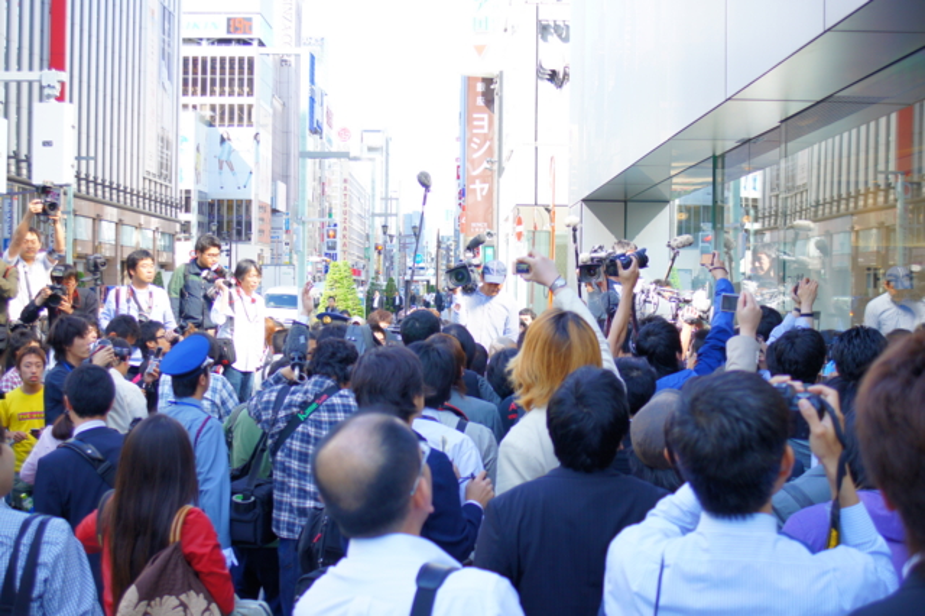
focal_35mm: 45
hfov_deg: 43.6
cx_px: 462
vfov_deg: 29.8
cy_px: 308
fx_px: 1156
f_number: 4
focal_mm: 30
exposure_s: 1/250
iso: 200
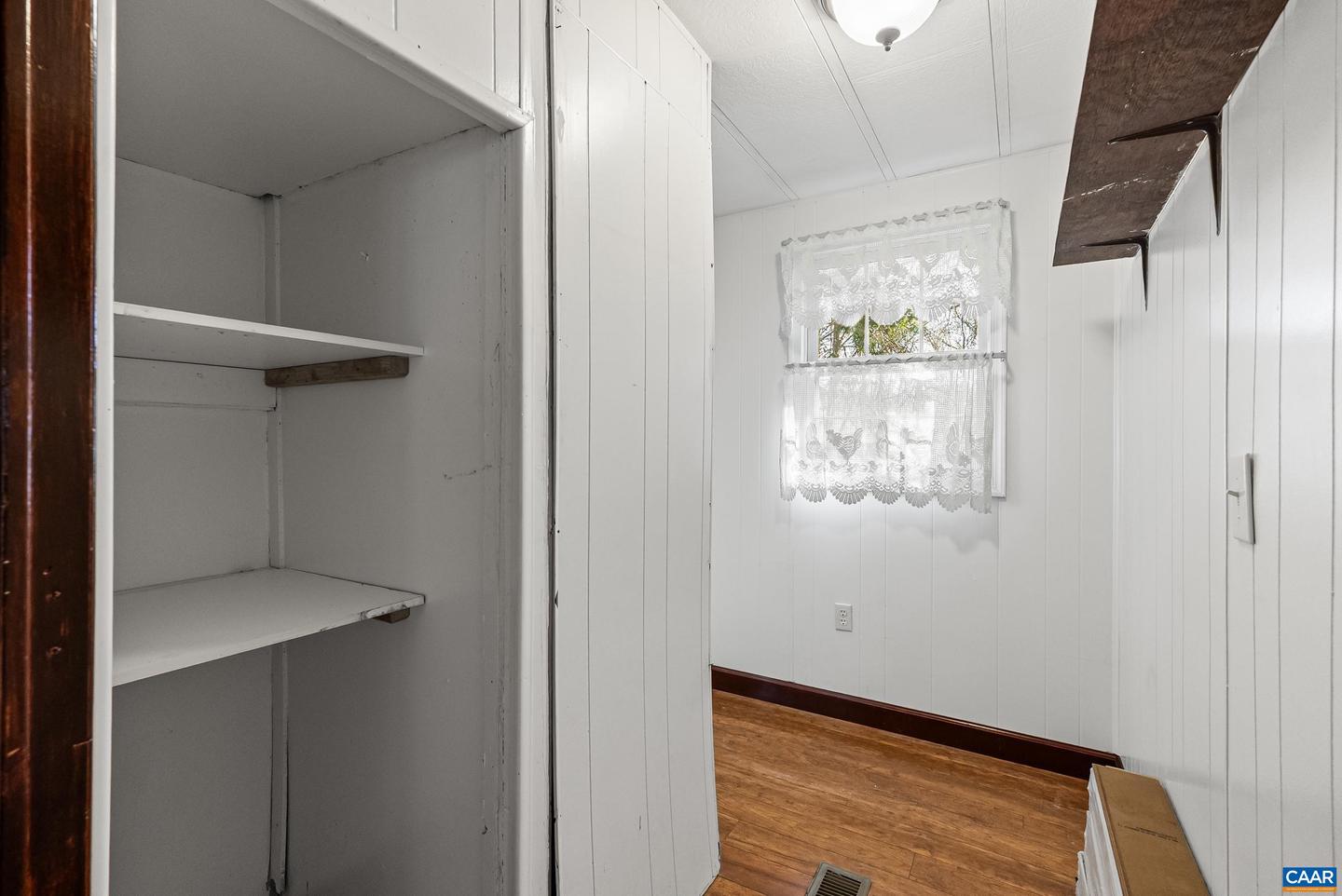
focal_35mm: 16
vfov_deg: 73.8
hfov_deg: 96.7
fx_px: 597
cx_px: 671
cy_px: 448
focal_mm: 16
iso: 2000
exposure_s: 1/8
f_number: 8
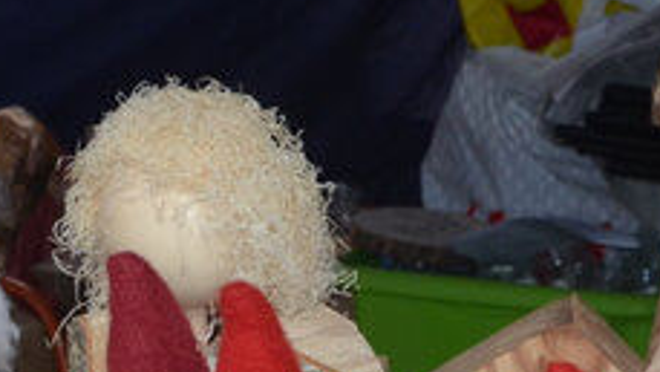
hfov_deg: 8.3
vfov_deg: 4.6
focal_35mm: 260
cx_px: 409
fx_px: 4552
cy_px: 655
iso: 800
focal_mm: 38
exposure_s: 1/200
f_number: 11
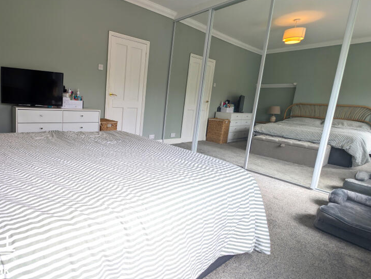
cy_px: 129
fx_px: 182
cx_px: 113
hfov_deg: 86.5
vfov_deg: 74.7
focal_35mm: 17
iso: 41
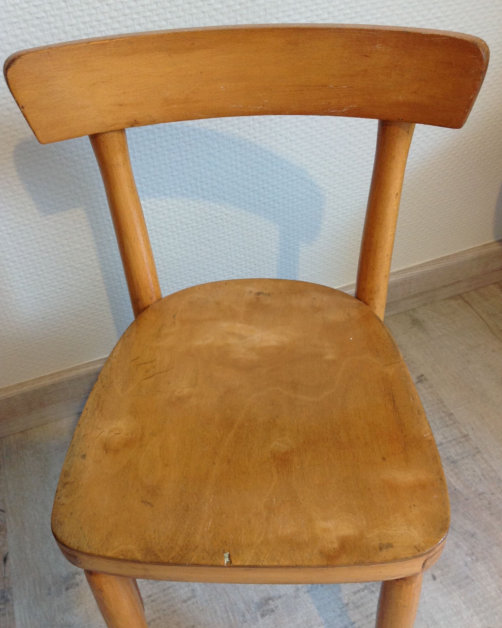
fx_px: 687
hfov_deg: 40.1
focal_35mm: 37
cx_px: 248
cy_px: 306
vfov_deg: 49.1
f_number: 2.4
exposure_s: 1/15
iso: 125
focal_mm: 4.28
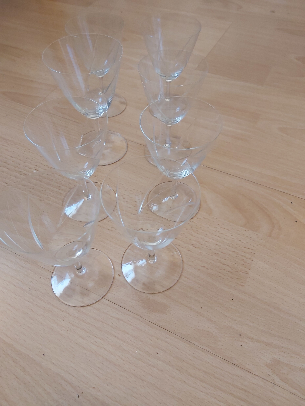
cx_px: 152
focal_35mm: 26
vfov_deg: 67.3
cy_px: 203
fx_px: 305
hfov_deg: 53.1
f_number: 1.7
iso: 200
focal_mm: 3.92
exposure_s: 1/50
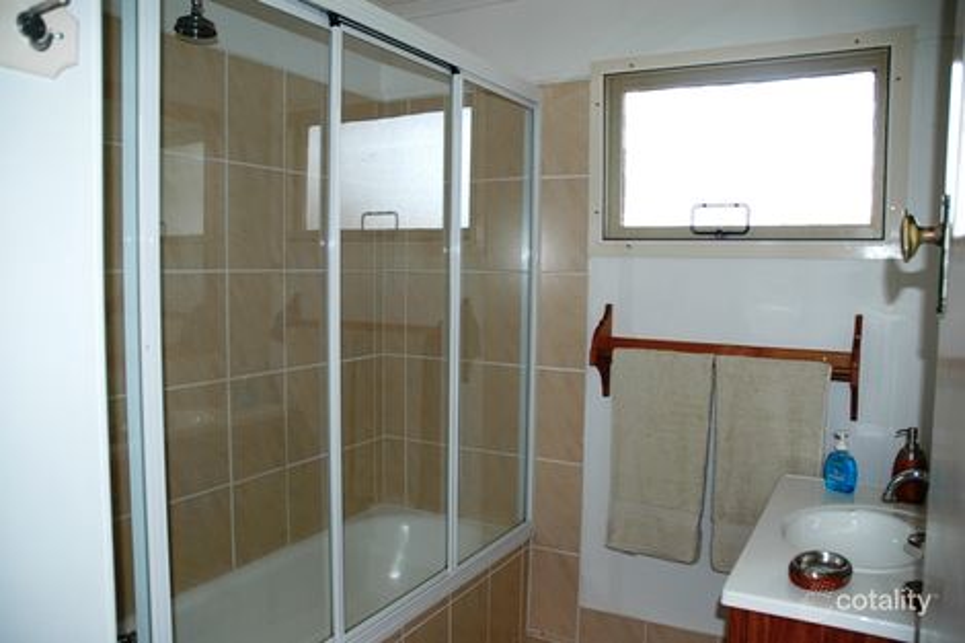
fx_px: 723
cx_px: 482
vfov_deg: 47.9
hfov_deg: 67.4
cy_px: 322
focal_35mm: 27
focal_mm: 18
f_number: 3.5
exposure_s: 1/60
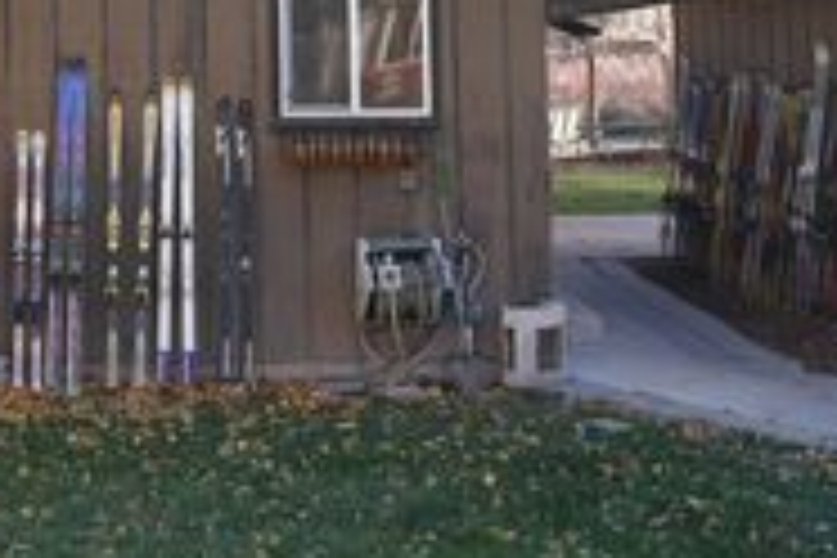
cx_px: 122
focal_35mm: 59
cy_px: -20
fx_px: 1375
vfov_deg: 22.0
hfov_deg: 32.5
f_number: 4
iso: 160
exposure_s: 1/160
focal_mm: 14.7
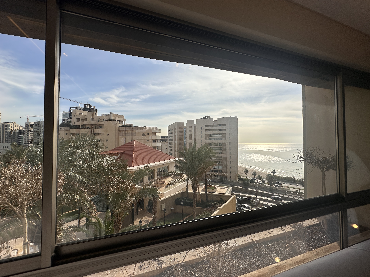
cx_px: 185
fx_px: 150
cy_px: 138
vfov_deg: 85.7
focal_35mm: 14
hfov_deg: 102.1
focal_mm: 2.22
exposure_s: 1/4000
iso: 50
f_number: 2.2
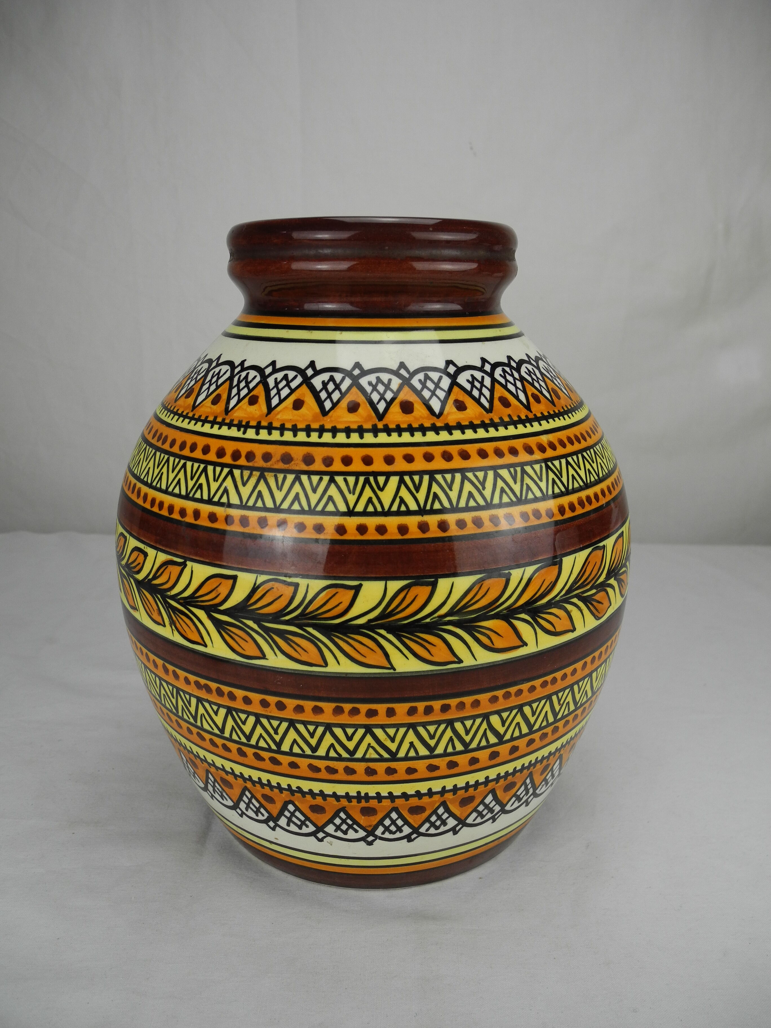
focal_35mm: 28
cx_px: 386
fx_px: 832
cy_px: 514
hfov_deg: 49.7
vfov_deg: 63.4
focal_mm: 6
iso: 100
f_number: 2.8
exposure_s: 1/194
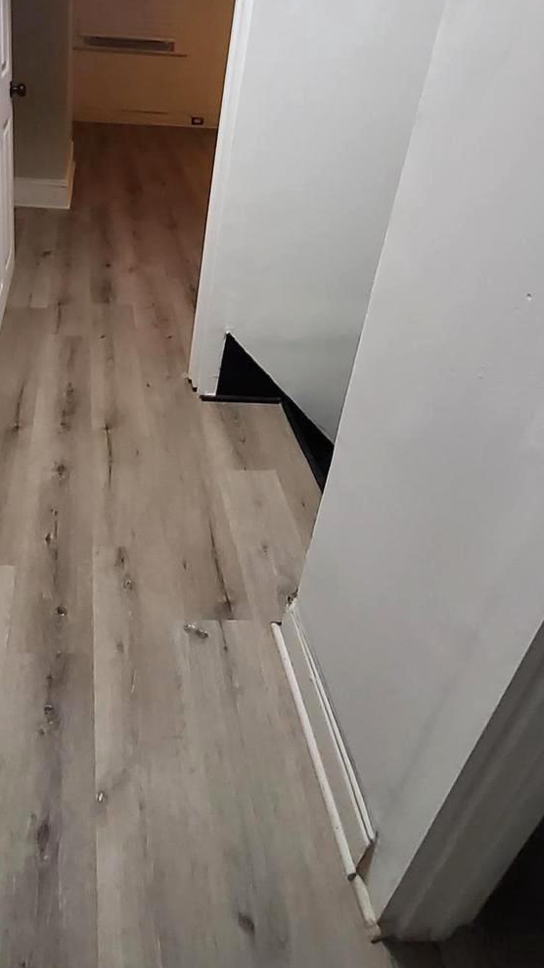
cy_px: 246
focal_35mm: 22
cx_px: 153
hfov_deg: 49.9
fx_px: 564
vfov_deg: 75.5
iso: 200
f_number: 2.2
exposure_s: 1/60
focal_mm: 1.13
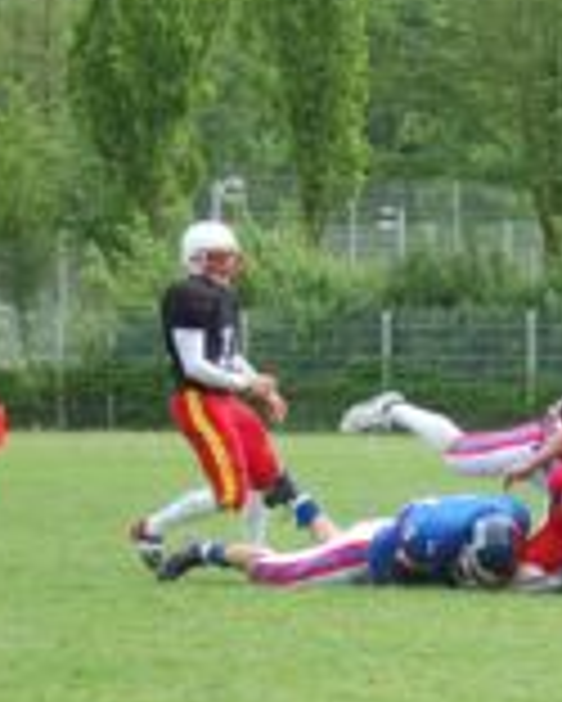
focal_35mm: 285
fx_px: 5920
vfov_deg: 6.8
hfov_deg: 5.4
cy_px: 459
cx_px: 740
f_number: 4
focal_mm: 70
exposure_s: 1/1000
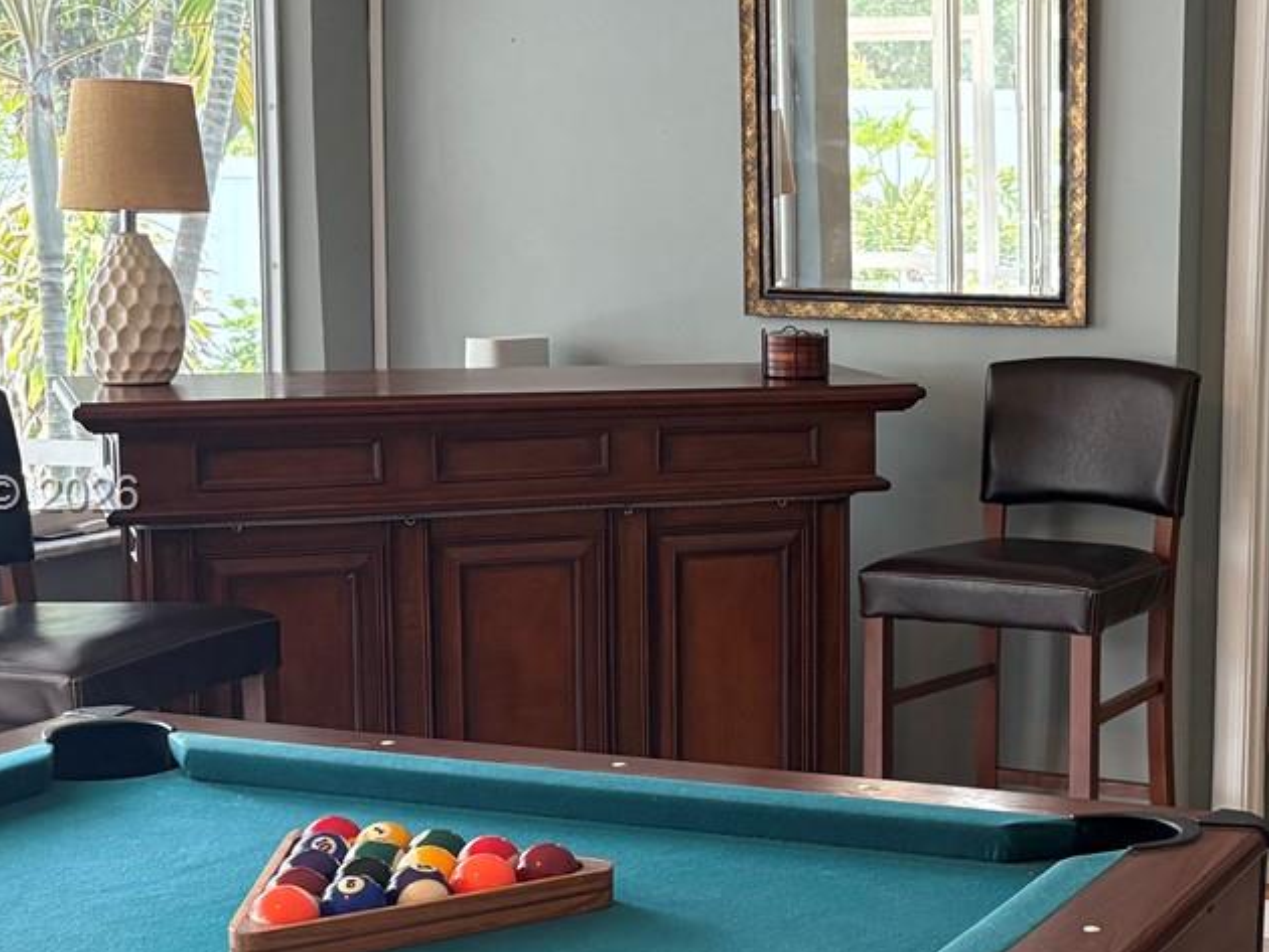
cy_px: 497
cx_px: 1124
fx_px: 2420
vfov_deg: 22.3
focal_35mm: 66
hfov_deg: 28.3
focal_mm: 5.96
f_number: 1.6
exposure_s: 1/60
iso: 160
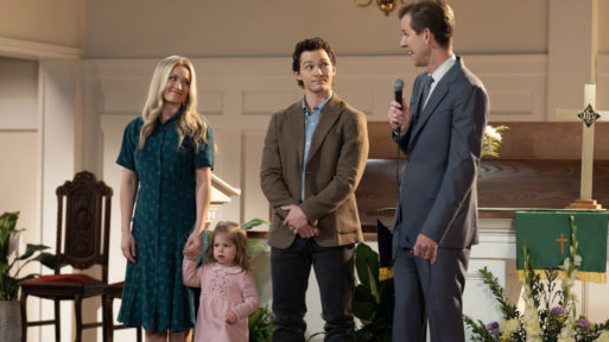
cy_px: 209
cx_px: 306
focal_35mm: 125
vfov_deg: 9.7
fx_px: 2018
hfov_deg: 17.2
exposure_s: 1/200
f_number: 3.5
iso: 6400
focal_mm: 102
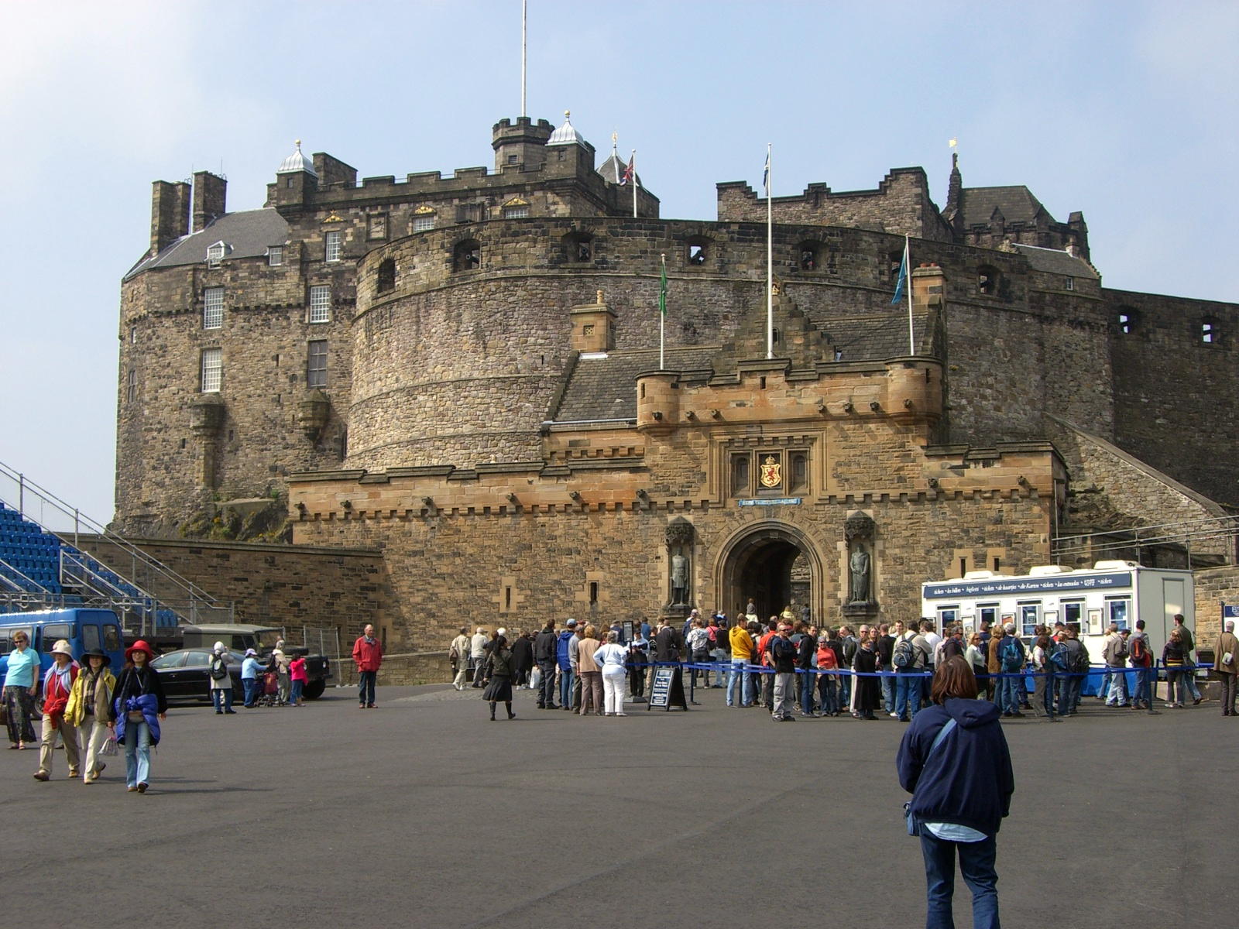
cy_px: 464
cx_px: 620
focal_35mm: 55
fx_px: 1969
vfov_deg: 26.6
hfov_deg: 34.9
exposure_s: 1/400
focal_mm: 9
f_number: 5.2
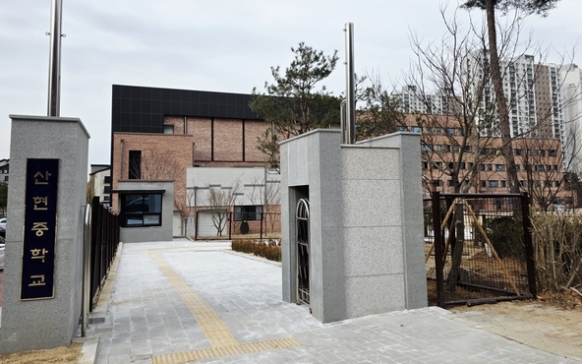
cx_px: 272
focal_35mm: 28
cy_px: 153
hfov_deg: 66.4
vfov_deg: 44.4
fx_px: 444
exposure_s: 1/5000
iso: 80
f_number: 1.7
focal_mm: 6.3
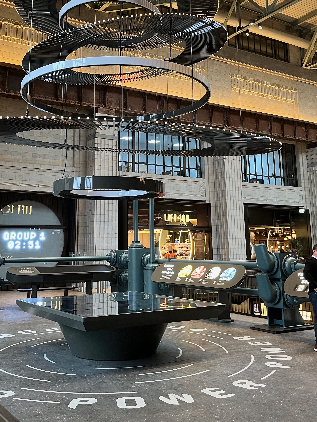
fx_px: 476
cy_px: 136
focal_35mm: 39
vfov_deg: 47.0
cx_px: 137
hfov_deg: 36.8
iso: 160
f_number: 1.6
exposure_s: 1/50
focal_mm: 5.1
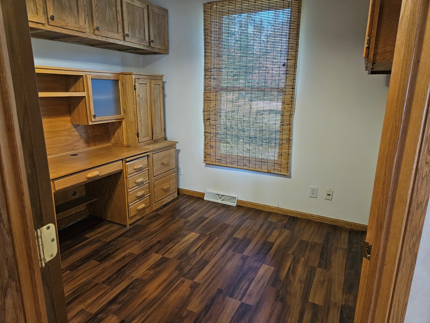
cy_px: 162
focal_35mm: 23
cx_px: 215
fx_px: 286
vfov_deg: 58.9
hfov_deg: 73.9
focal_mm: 5.4
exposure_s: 1/120
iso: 500
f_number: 1.8
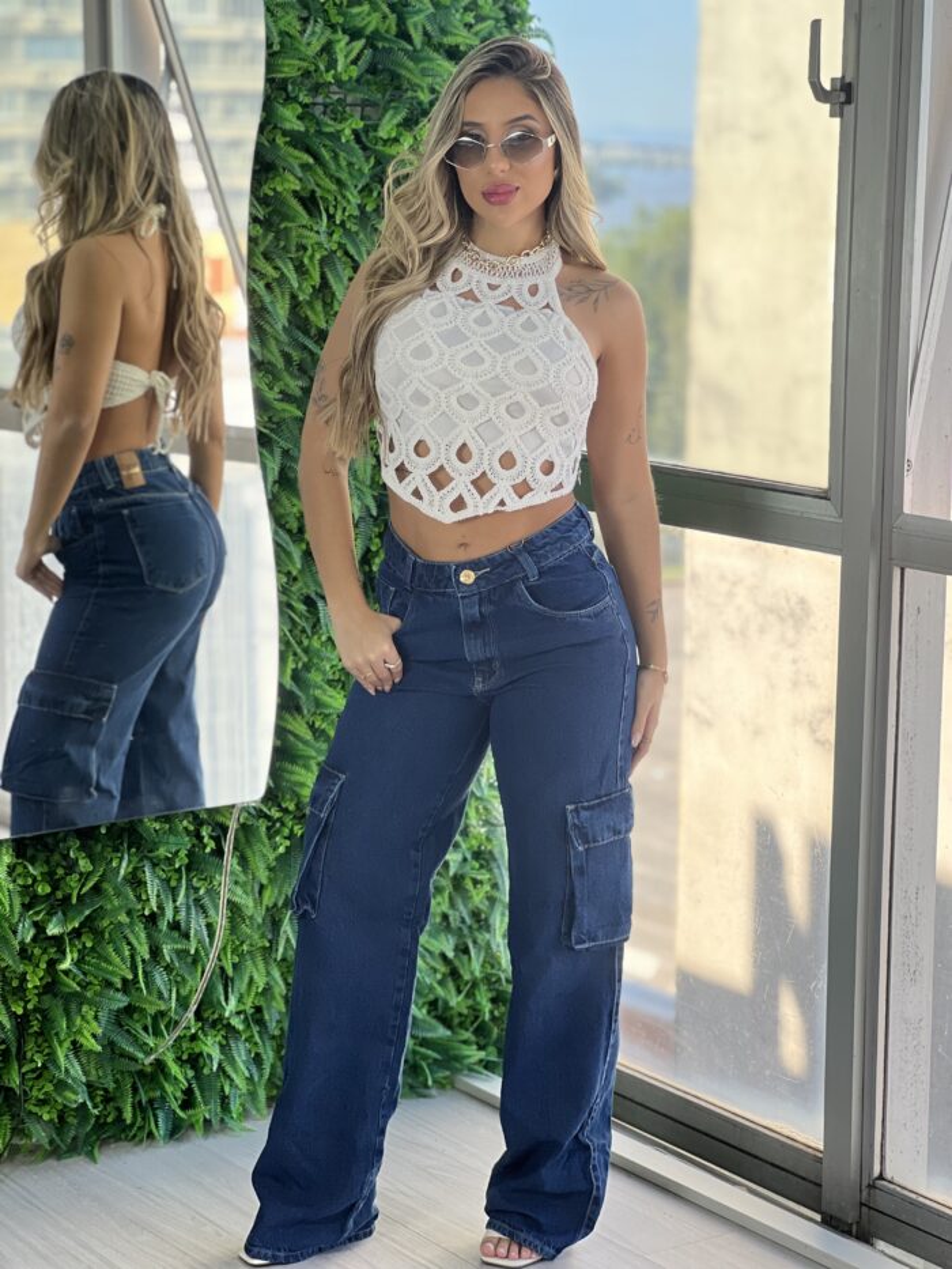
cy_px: 634
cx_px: 476
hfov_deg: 19.1
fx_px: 2823
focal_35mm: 77
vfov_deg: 25.3
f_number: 2.8
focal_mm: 9
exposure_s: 1/120
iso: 40
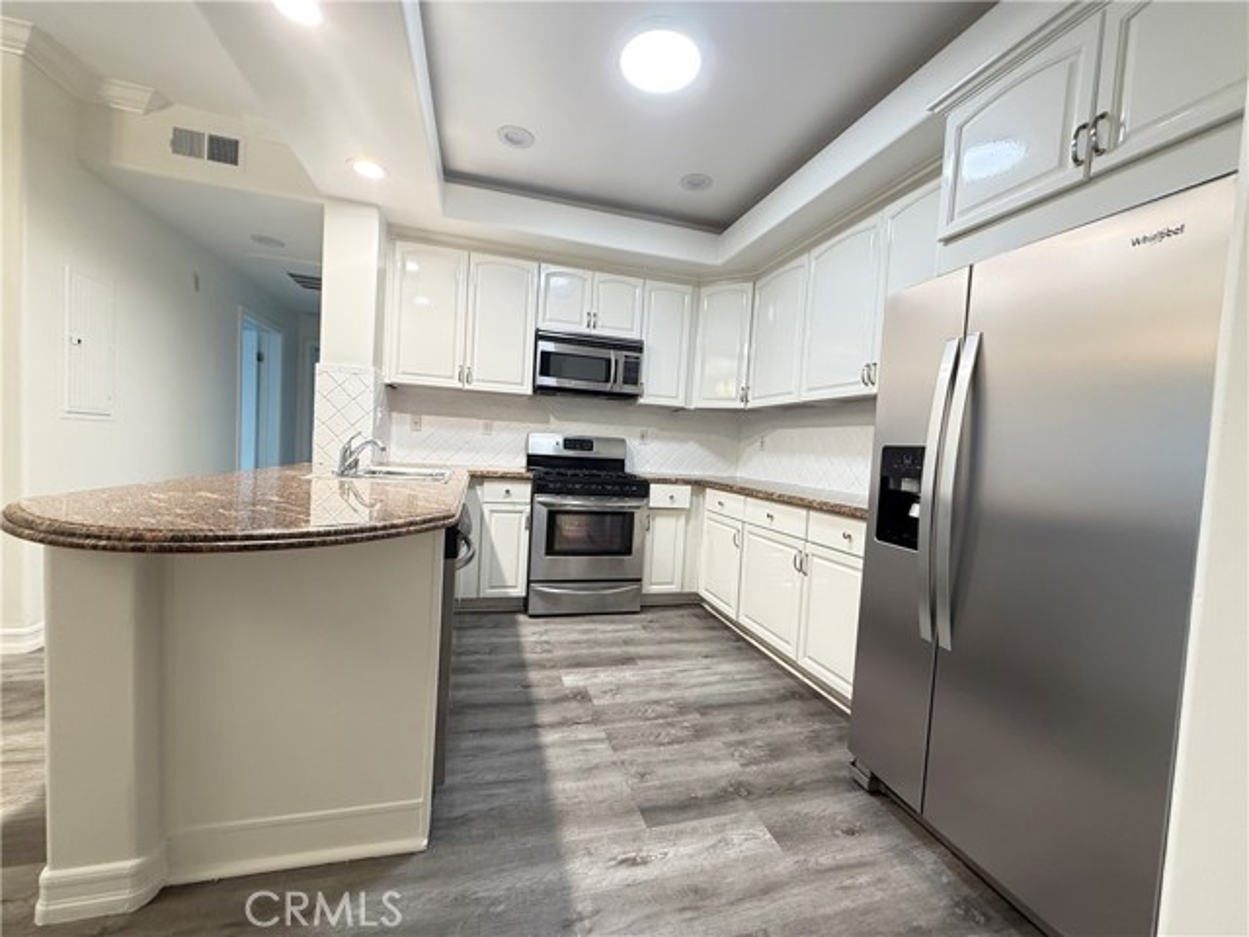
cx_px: 624
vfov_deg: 85.7
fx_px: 505
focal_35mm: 14
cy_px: 468
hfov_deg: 102.1
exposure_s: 1/60
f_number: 2.2
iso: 320
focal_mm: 2.22
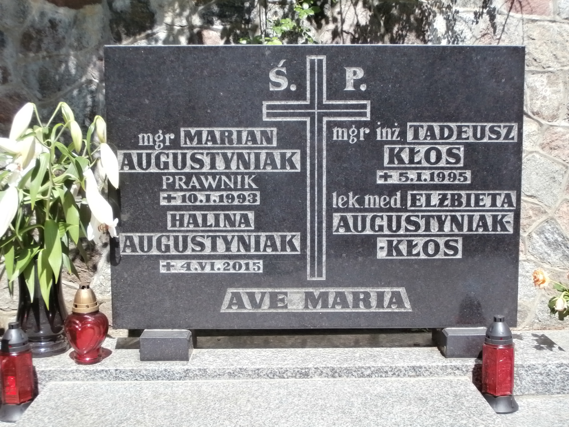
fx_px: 773
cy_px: 214
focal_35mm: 47
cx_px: 284
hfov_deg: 40.4
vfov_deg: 30.9
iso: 100
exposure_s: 1/320
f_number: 4.2
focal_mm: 8.29
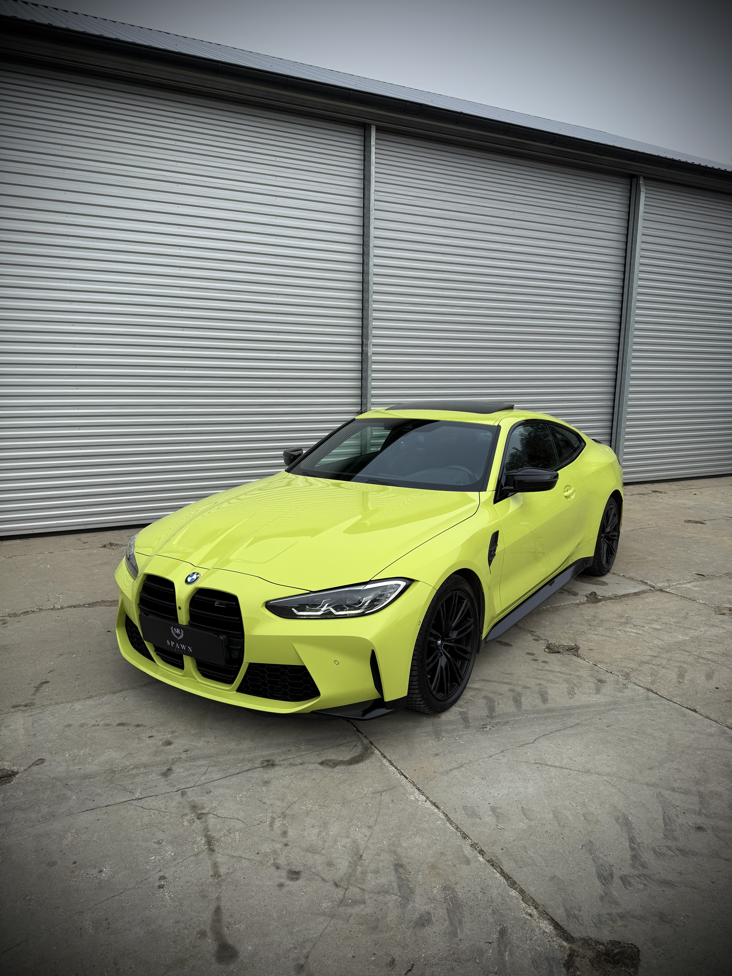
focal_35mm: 24
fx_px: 677
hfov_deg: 56.8
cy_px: 488
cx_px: 366
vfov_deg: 71.6
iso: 80
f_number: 1.78
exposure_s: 1/2370
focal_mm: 6.76
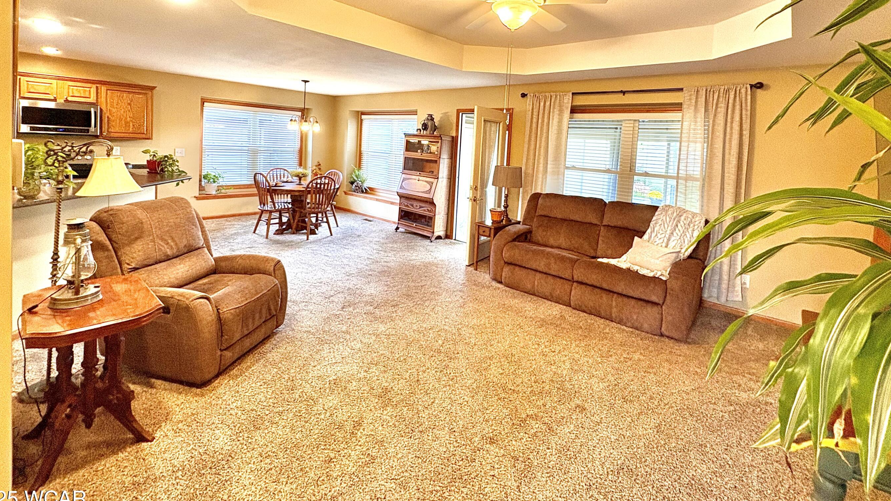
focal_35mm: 17
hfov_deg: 95.9
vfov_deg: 62.1
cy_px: 160
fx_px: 402
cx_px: 451
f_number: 2.2
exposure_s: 1/60
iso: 250
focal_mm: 2.22
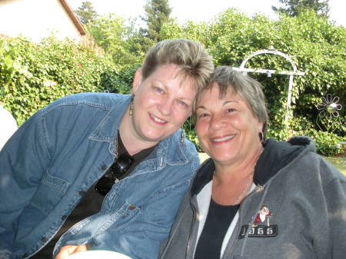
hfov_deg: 51.4
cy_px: 130
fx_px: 360
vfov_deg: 39.6
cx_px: 173
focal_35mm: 36
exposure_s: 1/112
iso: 88
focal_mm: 6.3
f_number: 3.5
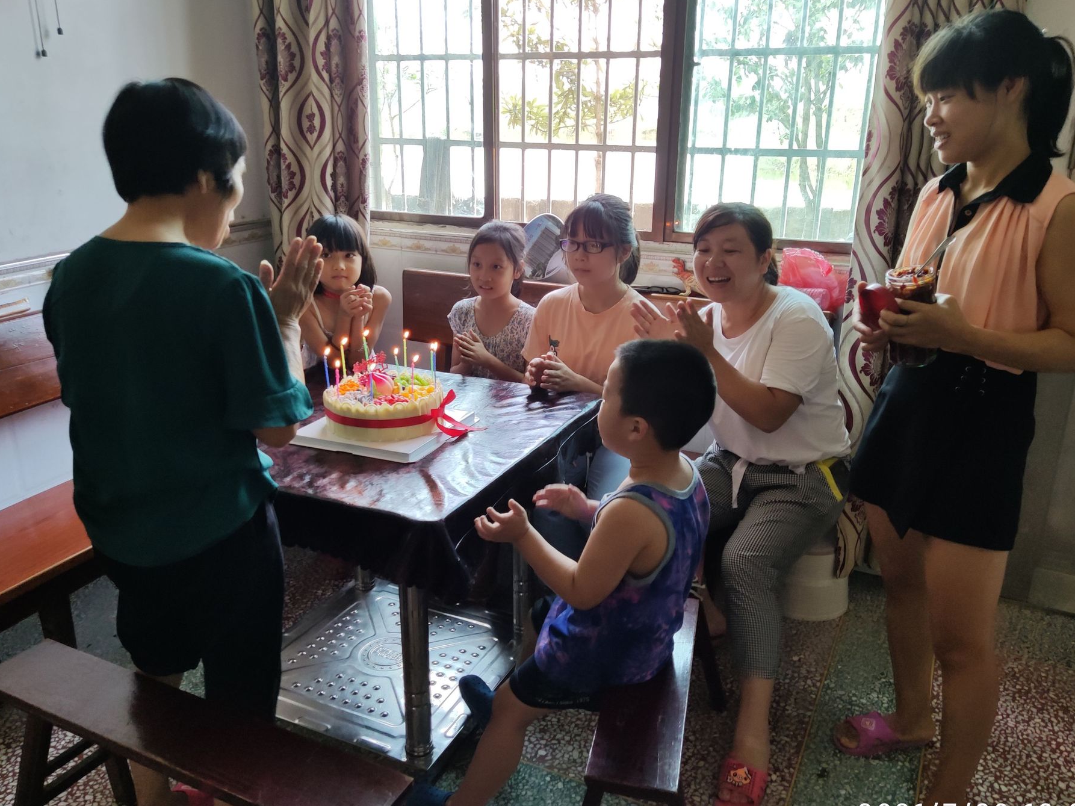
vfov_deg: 49.7
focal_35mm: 28
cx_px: 537
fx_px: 869
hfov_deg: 63.5
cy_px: 410
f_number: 1.79
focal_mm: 4.71
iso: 62
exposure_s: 1/50
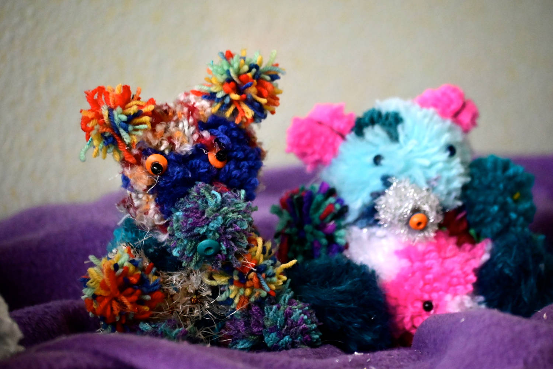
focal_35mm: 315
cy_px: 184
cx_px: 276
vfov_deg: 4.4
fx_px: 4838
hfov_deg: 6.5
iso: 8000
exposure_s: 1/320
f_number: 5.3
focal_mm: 210
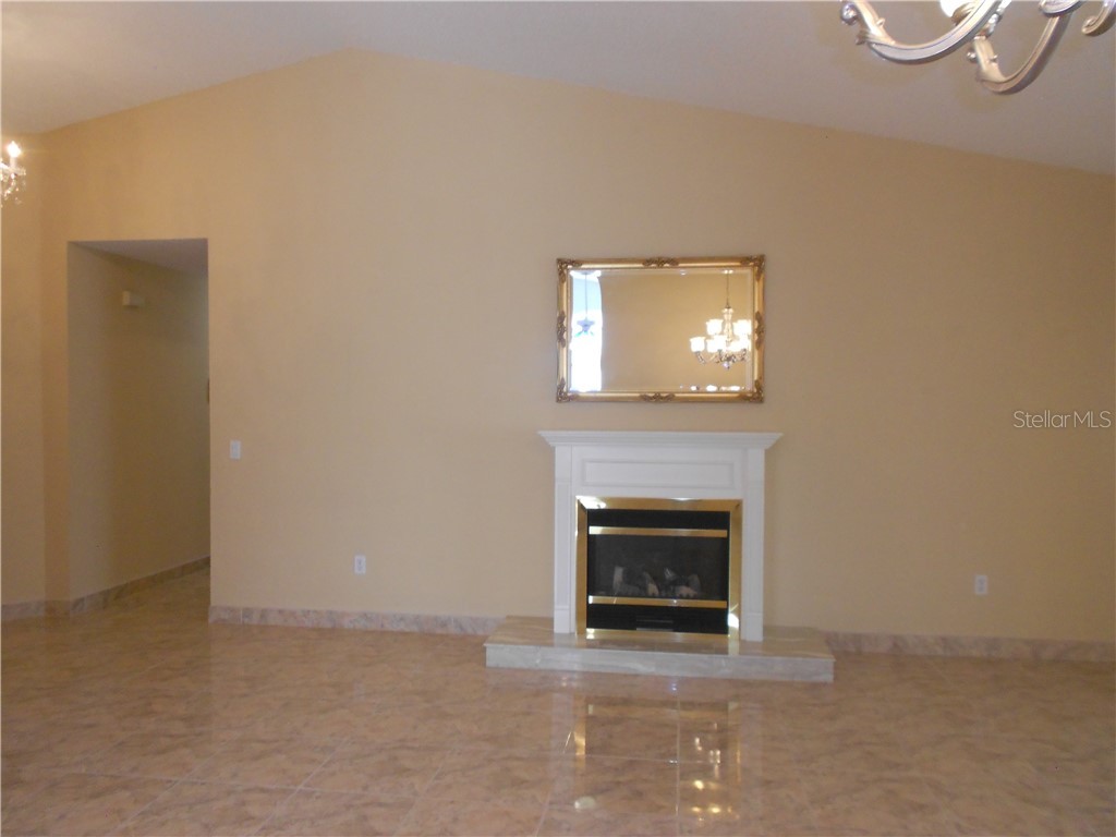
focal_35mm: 26
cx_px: 558
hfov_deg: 67.3
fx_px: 838
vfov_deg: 53.1
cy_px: 418
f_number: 3.2
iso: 250
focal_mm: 4.6
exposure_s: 1/30
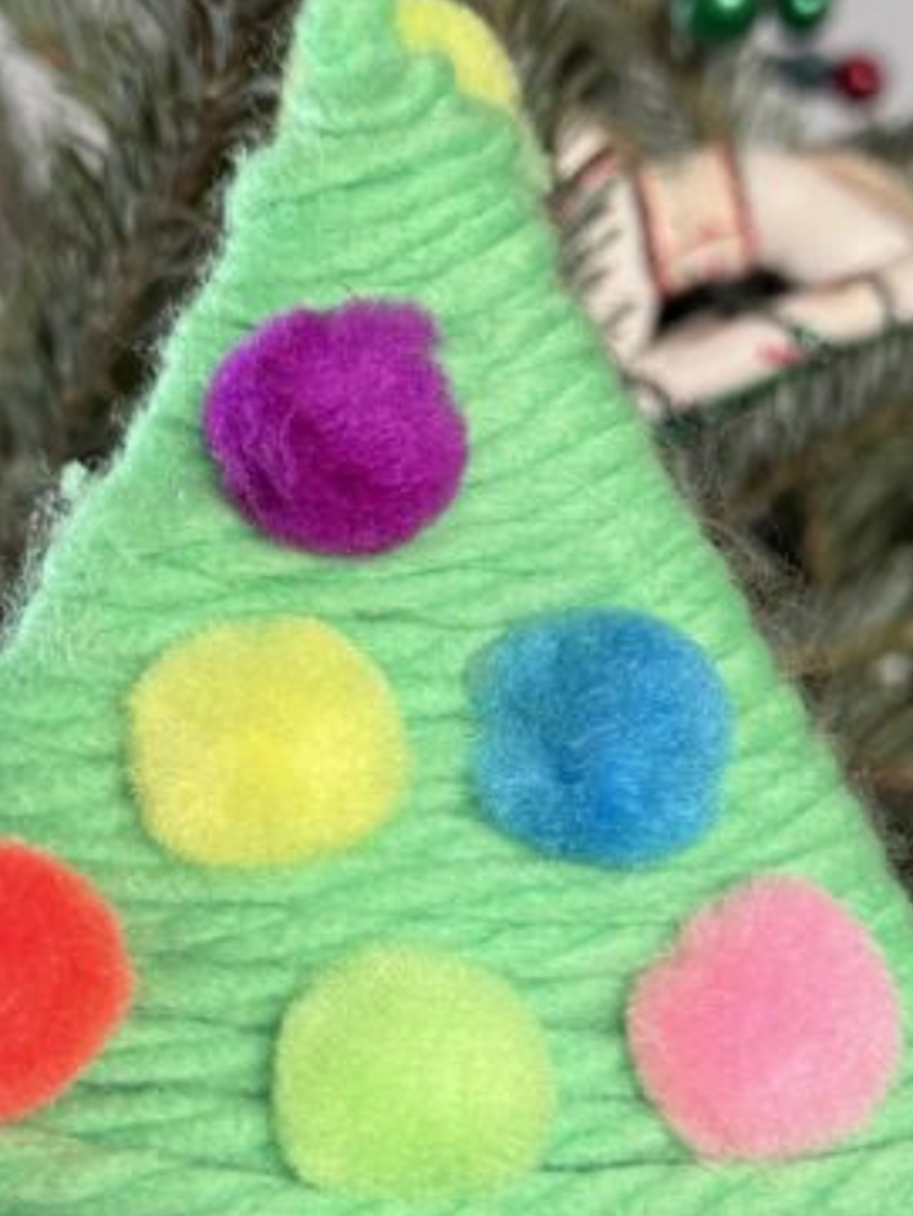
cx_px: 455
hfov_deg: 21.6
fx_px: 2390
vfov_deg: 28.6
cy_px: 606
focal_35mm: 68
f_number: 1.78
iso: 125
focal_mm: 6.76
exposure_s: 1/60
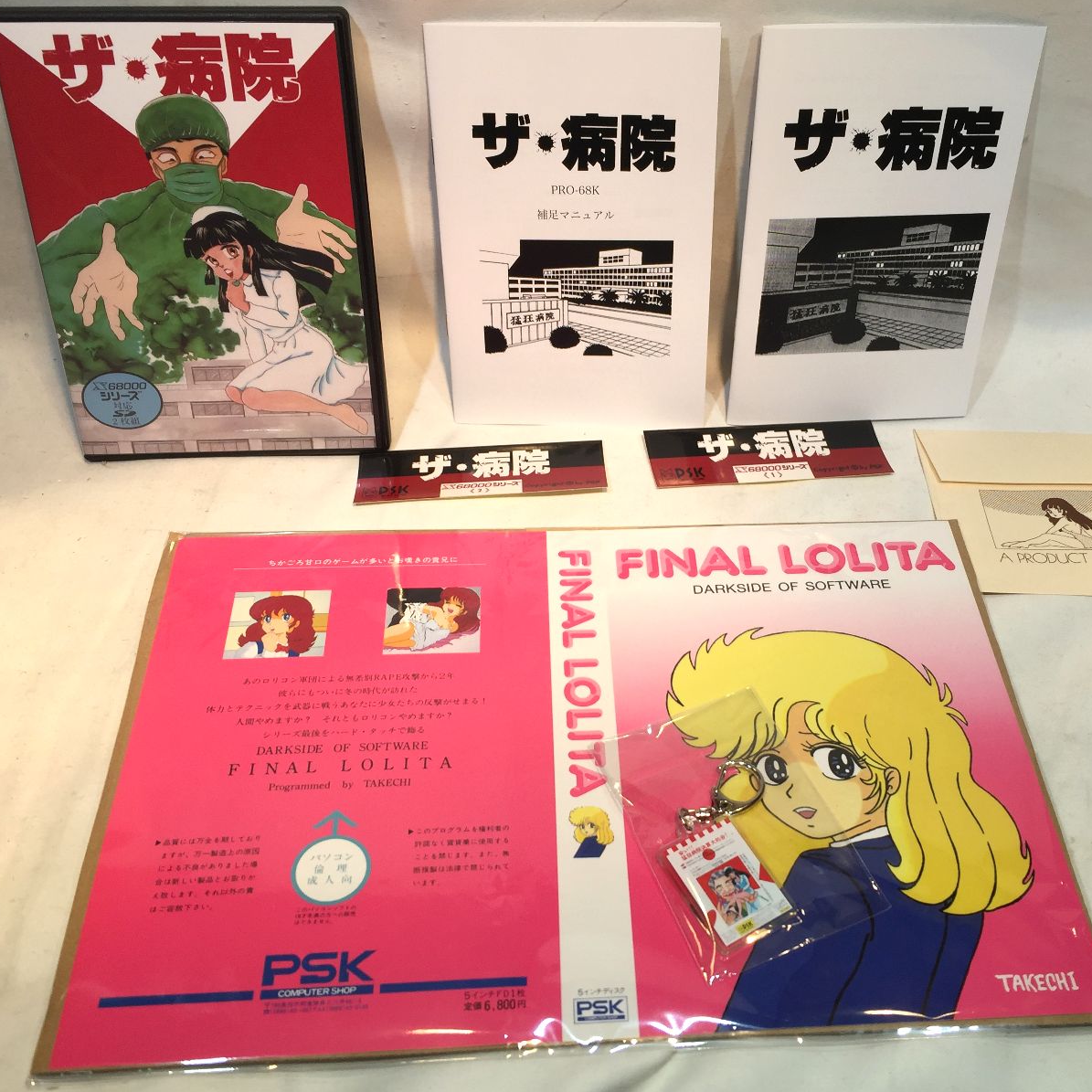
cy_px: 541
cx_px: 643
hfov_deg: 47.0
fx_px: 1249
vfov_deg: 47.2
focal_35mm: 35
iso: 32
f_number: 2.2
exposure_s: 1/373
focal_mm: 4.15
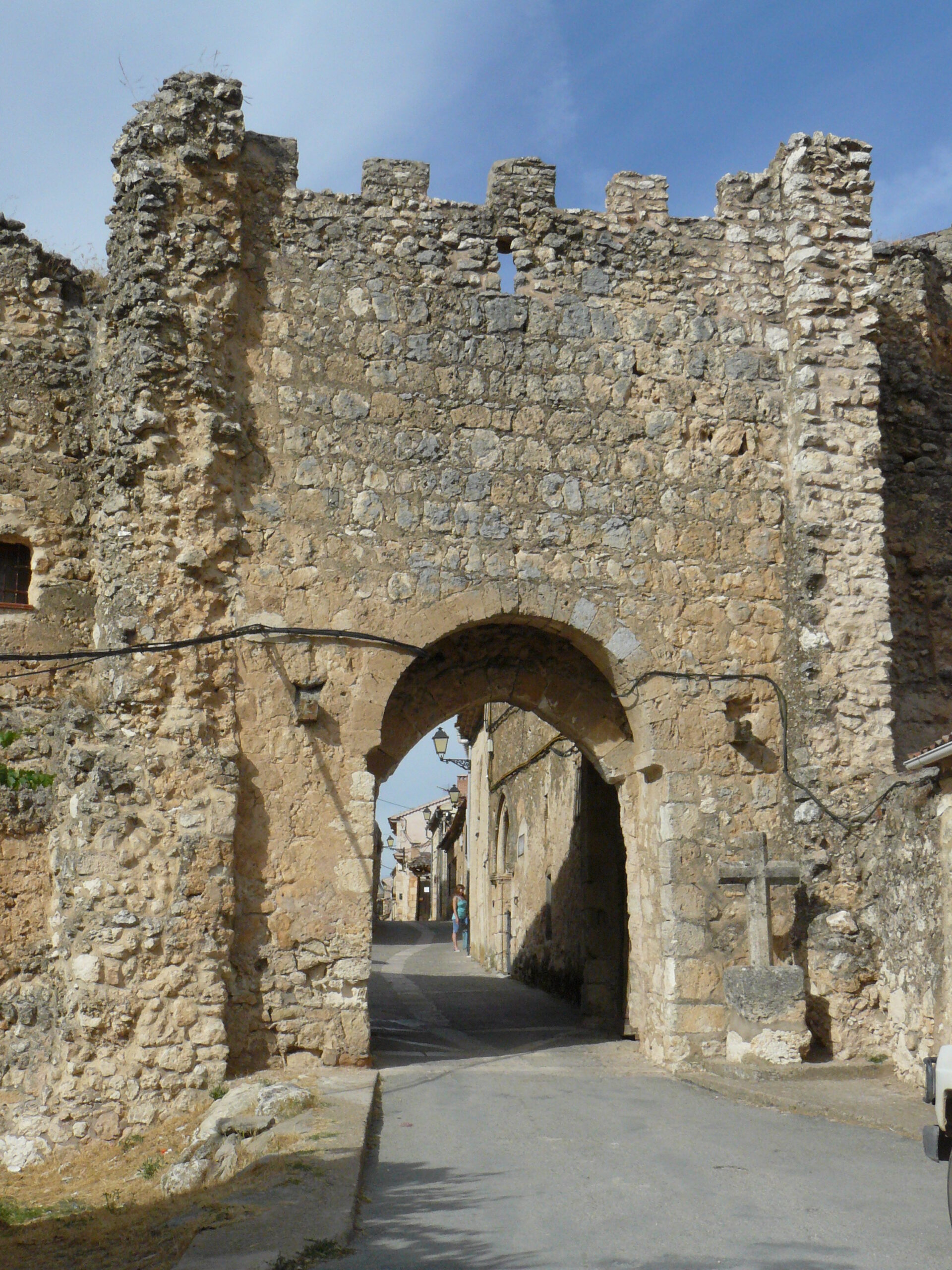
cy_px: 635
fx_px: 2127
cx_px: 476
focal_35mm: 58
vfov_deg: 33.2
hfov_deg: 25.2
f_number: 8
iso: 200
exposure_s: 1/500
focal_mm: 9.6
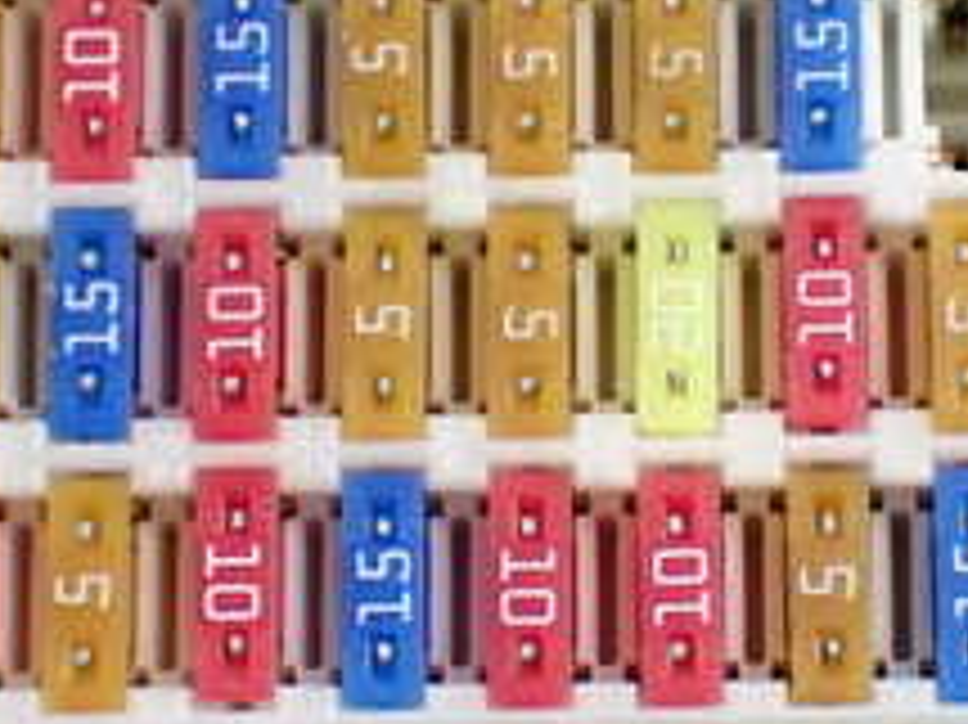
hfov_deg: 15.0
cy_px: 382
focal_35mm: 131
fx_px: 3661
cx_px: 720
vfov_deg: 11.3
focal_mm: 8.4
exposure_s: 1/50
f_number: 3.1
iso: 800
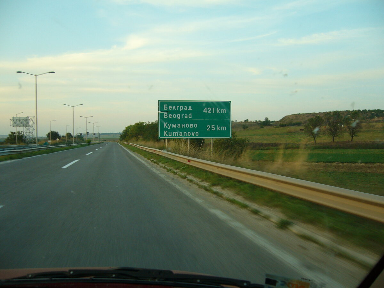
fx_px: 388
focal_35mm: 35
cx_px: 192
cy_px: 144
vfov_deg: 40.7
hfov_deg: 52.6
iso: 80
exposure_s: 1/60
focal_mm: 5.8
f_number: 2.8
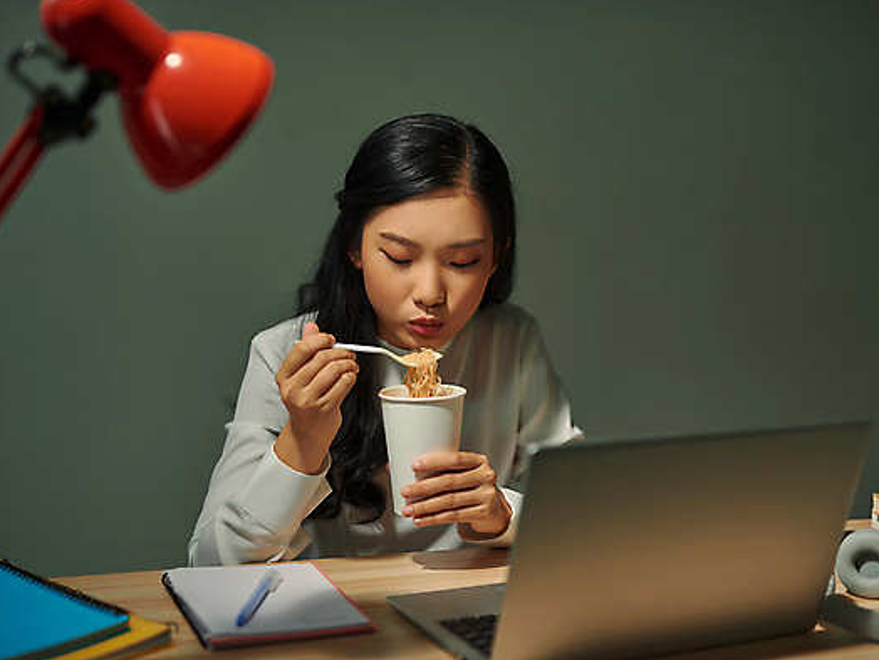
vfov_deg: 26.6
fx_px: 1397
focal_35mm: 55
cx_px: 446
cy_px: 331
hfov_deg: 34.9
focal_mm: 50
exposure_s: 1/320
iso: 100
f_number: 1.8
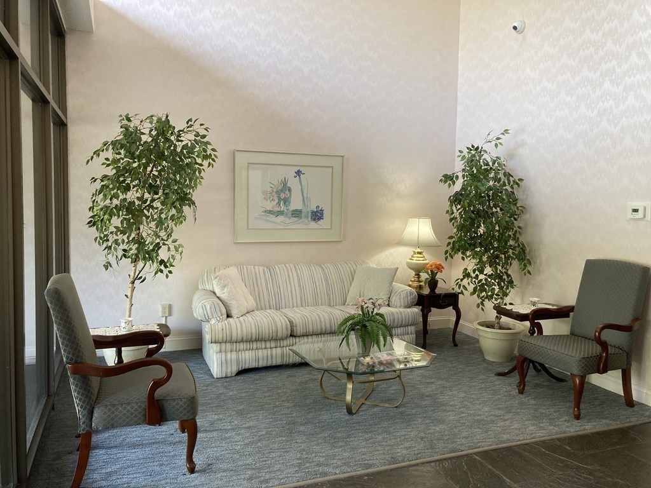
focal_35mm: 28
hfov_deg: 63.4
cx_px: 326
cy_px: 244
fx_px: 527
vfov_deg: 49.7
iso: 80
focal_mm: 3.99
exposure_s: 1/60
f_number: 1.8
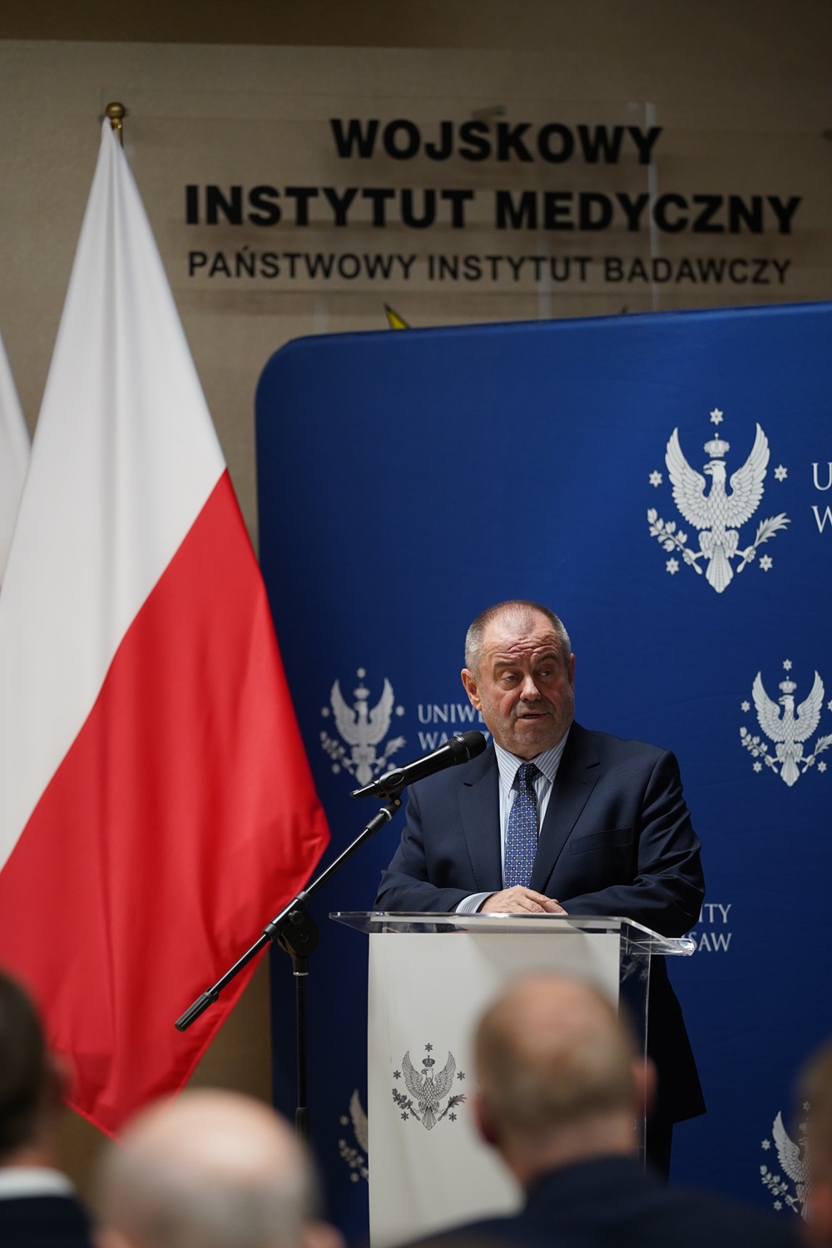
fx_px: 4680
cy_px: 624
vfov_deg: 15.2
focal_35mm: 135
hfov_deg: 10.2
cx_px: 416
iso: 1600
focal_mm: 135
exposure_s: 1/500
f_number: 2.2
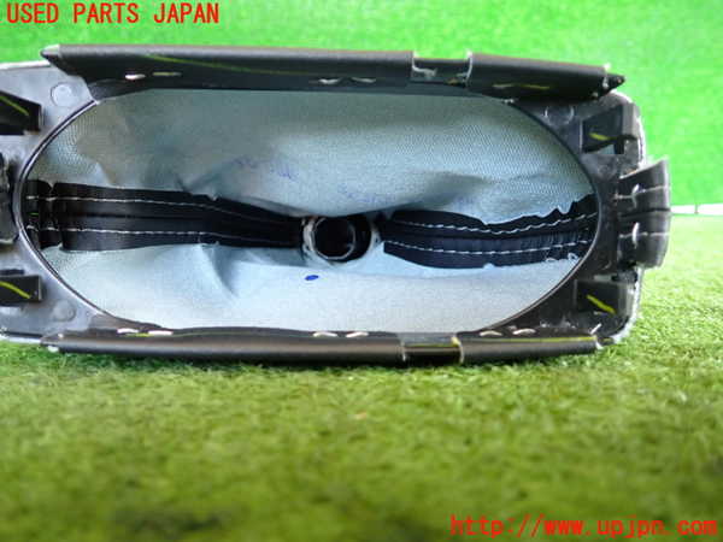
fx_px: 585
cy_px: 271
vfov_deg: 49.7
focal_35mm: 28
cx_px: 362
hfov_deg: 63.4
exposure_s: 1/30
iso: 320
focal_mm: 5.05
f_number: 2.2
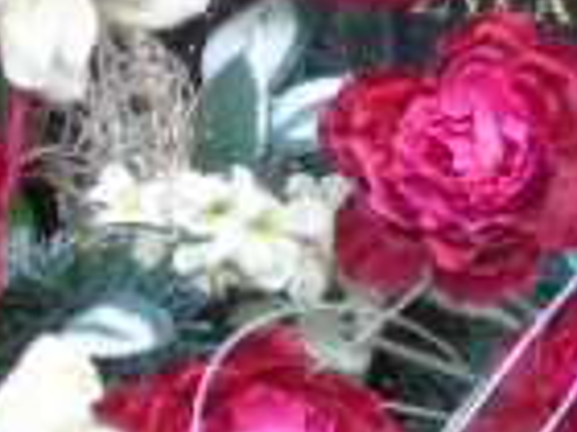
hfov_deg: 4.0
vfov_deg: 3.0
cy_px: -416
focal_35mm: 494
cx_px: 338
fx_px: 8234
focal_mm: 19
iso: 250
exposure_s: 1/50
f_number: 4.4
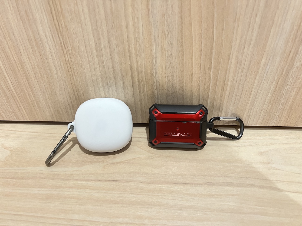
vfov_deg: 53.1
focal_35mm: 26
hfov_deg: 67.3
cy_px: 113
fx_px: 227
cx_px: 151
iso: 500
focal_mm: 5.7
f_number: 1.5
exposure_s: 1/60
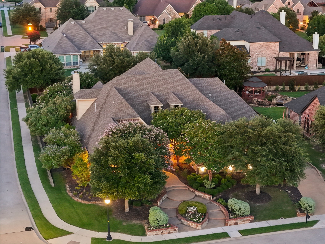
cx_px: 162
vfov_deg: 21.0
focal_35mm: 70
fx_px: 657
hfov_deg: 27.8
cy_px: 122
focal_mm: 19.35
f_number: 2.8
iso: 1230
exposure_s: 1/6
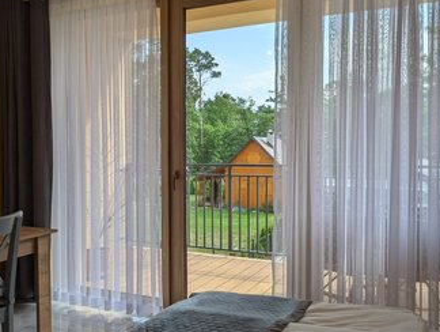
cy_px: 178
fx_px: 471
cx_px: 164
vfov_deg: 38.7
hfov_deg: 49.6
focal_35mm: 37
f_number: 1.68
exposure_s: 1/498
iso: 21
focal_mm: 6.9
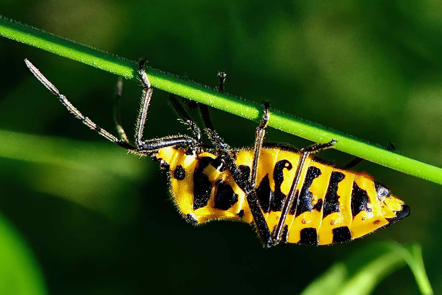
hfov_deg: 19.4
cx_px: 221
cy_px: 148
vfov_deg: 13.1
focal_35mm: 105
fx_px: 1290
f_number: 20
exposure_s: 1/640
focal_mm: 105
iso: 5000
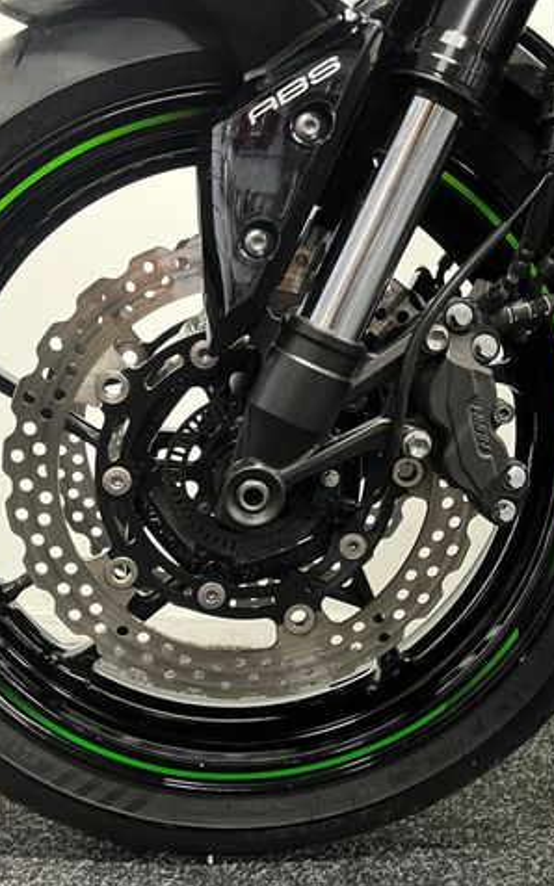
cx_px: 251
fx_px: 894
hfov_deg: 34.4
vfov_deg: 52.8
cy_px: 442
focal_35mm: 37
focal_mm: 5.1
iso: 400
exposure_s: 1/33
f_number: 1.6
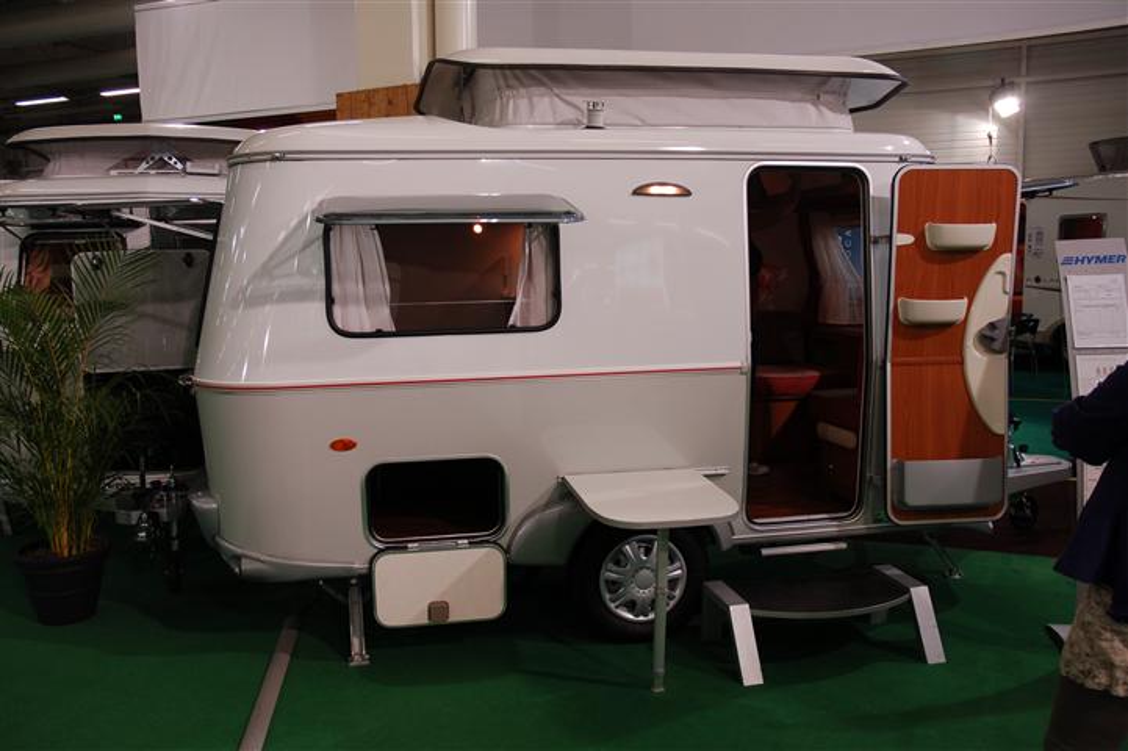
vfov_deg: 39.9
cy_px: 376
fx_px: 1033
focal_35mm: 33
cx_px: 564
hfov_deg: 57.2
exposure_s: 1/80
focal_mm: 22
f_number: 4.5
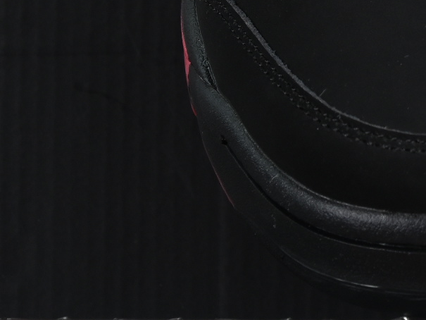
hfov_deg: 5.9
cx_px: 676
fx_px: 4087
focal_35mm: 332
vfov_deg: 4.5
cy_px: -84
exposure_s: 1/50
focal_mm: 50
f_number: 6.3
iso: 160
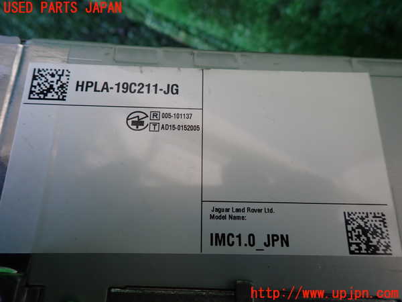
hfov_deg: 69.4
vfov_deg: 54.9
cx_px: 201
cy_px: 151
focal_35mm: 25
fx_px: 290
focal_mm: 4.5
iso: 200
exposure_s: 1/60
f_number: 2
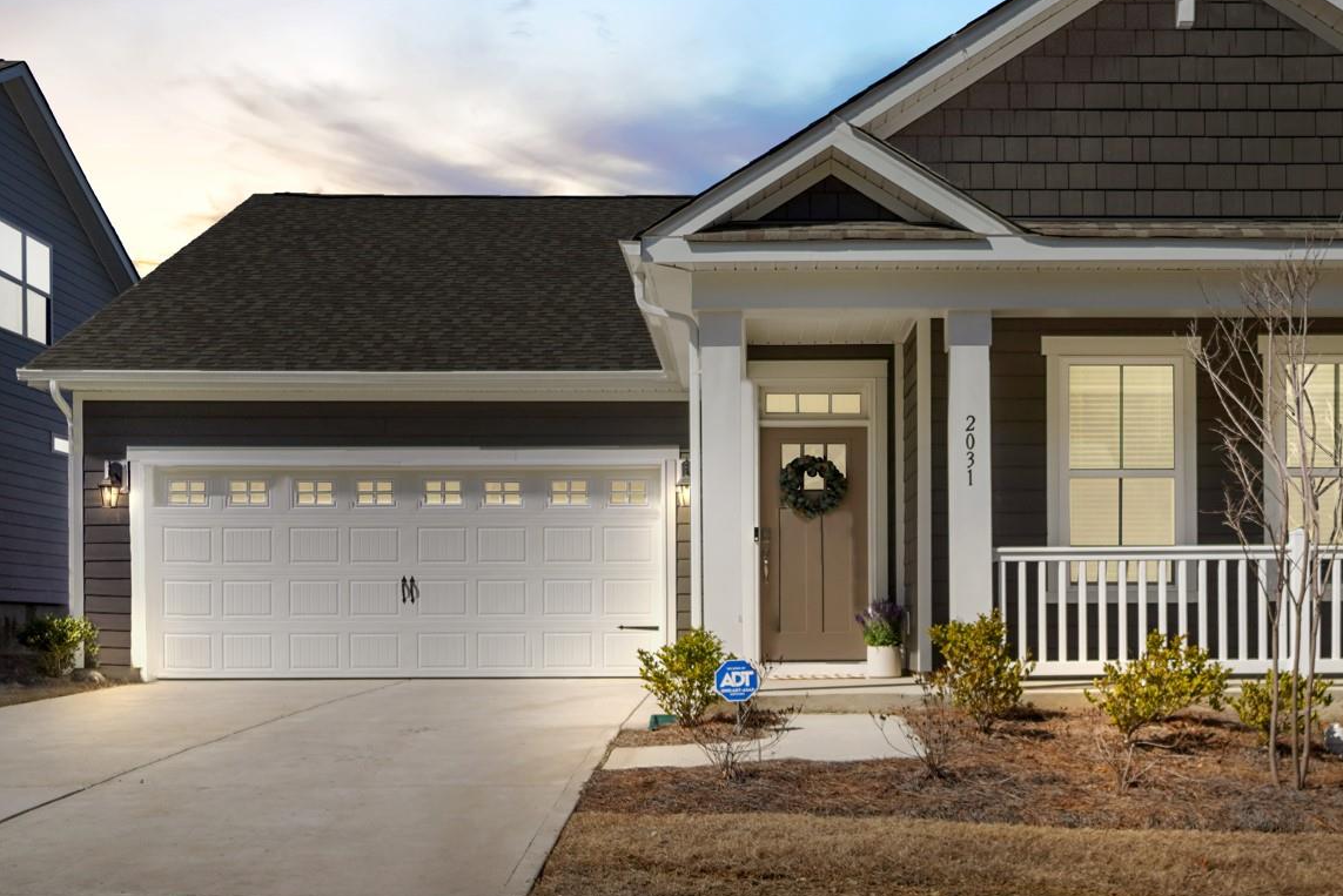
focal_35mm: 42
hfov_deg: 46.1
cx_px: 817
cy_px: 466
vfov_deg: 31.9
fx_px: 1567
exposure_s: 1/2000
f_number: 4
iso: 100
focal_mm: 16
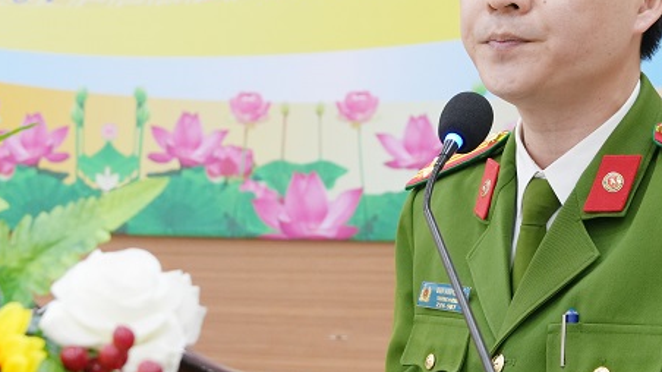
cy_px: 130
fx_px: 1790
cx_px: 265
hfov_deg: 20.9
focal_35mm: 102
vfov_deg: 11.9
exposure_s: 1/60
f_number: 4
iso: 500
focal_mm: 29
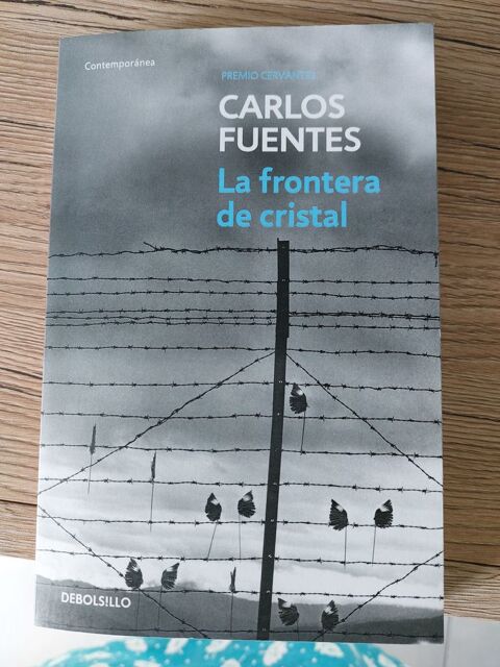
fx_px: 481
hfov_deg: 54.9
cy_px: 334
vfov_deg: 69.4
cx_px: 250
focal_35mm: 25
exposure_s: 1/50
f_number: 1.8
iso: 250
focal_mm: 5.23
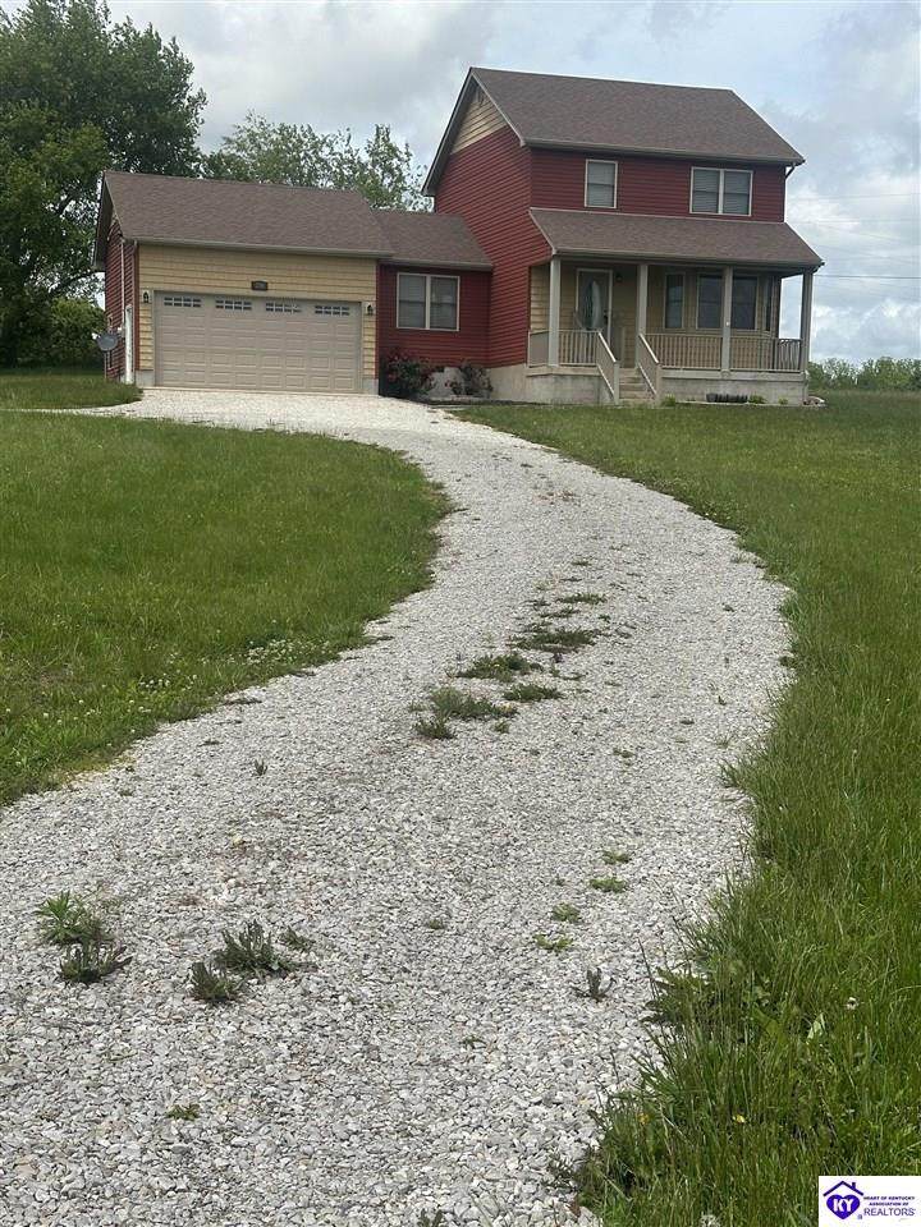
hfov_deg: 30.3
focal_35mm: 48
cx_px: 460
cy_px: 614
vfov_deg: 39.7
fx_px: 1703
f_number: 1.78
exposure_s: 1/5556
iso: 64
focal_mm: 6.86
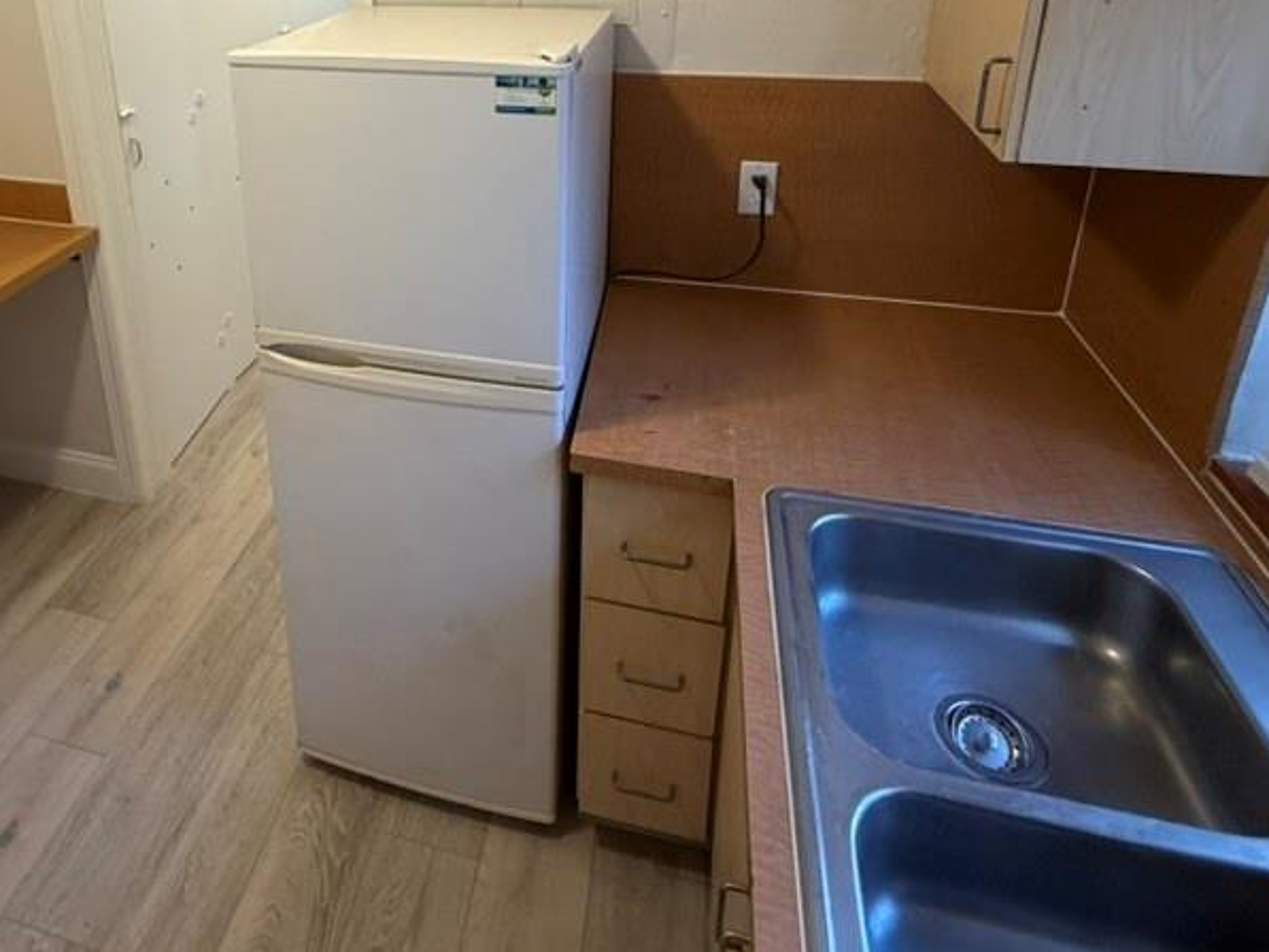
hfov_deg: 69.9
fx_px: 880
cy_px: 155
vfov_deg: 52.2
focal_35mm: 24
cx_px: 440
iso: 400
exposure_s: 1/120
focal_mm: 2.22
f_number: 2.2
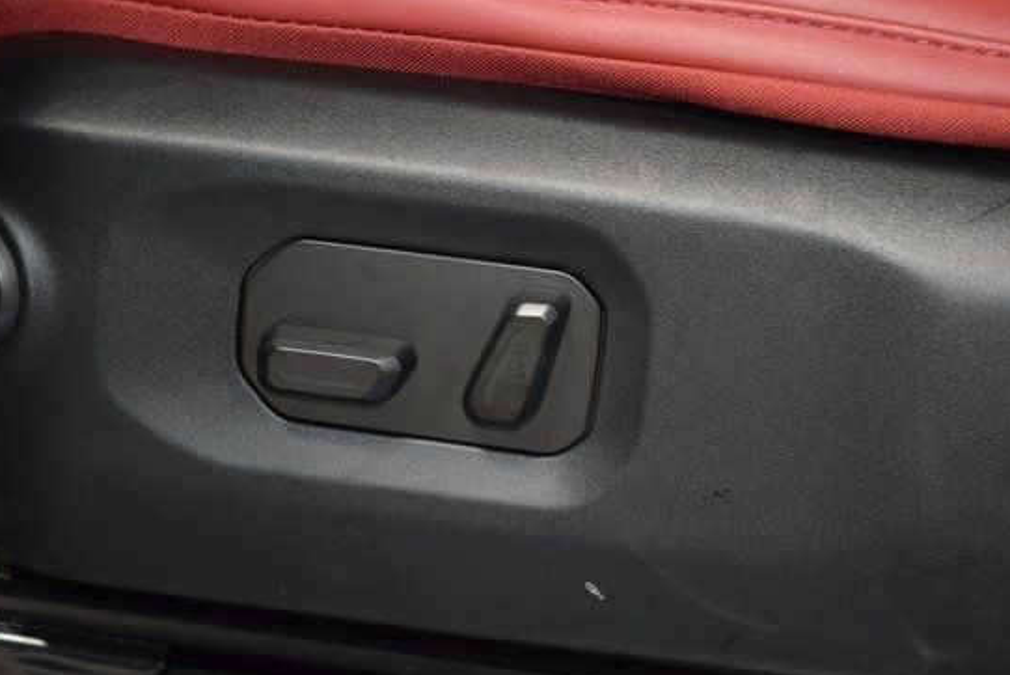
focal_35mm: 124
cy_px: 351
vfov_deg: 11.1
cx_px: 496
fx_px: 3481
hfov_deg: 16.5
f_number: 4.5
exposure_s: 1/50
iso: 2800
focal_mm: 70
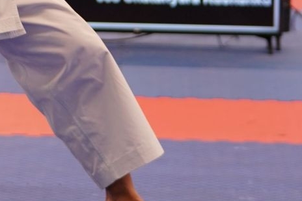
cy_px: -129
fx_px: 3354
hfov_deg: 5.1
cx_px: -76
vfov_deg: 3.4
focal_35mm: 400
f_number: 2.8
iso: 800
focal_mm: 103
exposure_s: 1/500
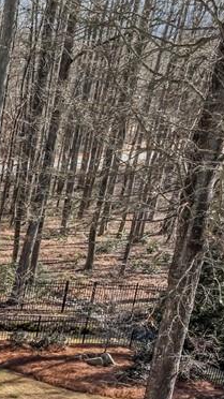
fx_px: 761
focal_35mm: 72
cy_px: 389
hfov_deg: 14.2
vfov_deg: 27.8
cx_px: -216
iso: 200
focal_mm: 12.29
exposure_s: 1/400
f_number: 8
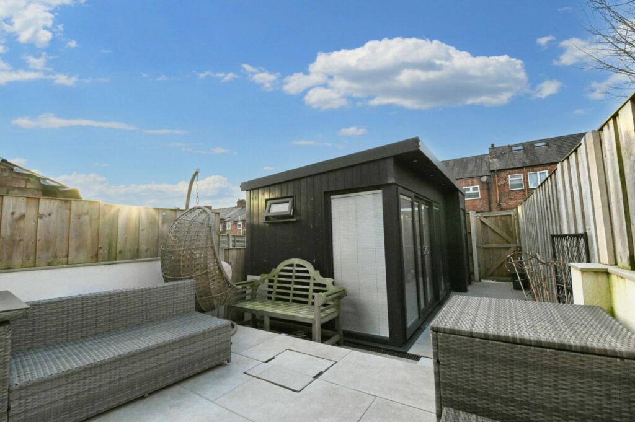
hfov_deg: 100.4
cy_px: 211
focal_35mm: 15
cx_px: 318
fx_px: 264
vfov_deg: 77.2
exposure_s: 1/1000
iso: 6400
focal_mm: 15
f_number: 10
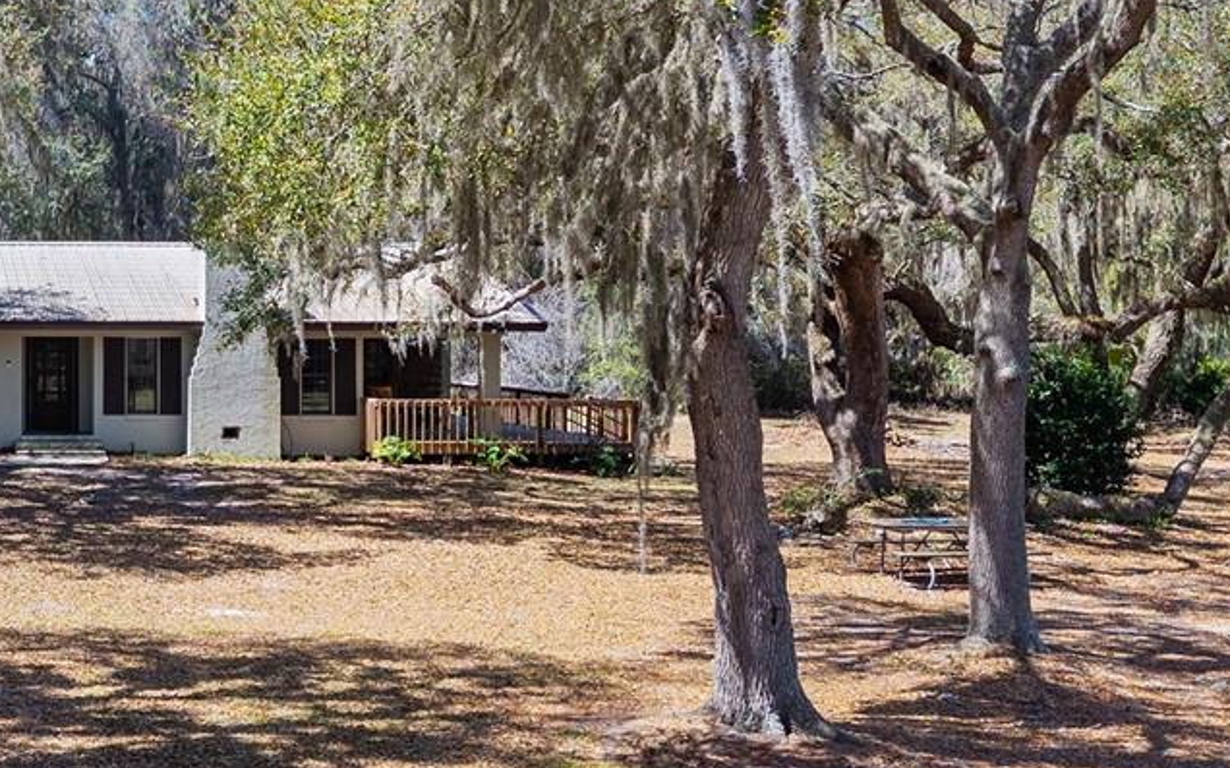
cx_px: 19
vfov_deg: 20.2
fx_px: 2145
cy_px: 275
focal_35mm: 64
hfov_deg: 30.0
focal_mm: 8.67
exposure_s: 1/1500
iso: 160
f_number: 1.8
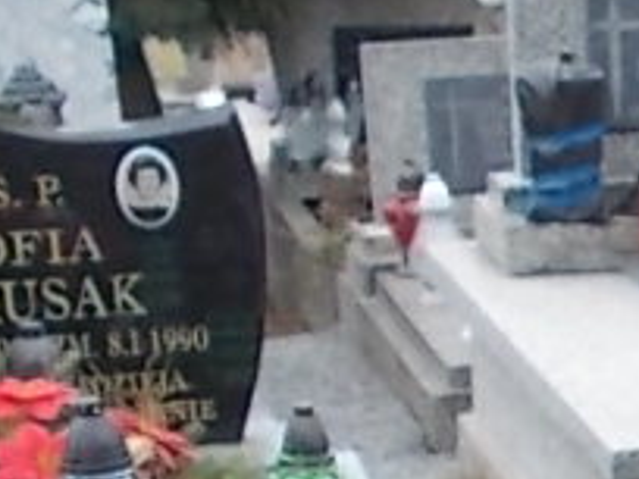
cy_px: 682
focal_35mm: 204
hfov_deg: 8.9
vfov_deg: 7.2
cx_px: 1441
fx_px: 3766
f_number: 3.2
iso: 80
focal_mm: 4.6
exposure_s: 1/320
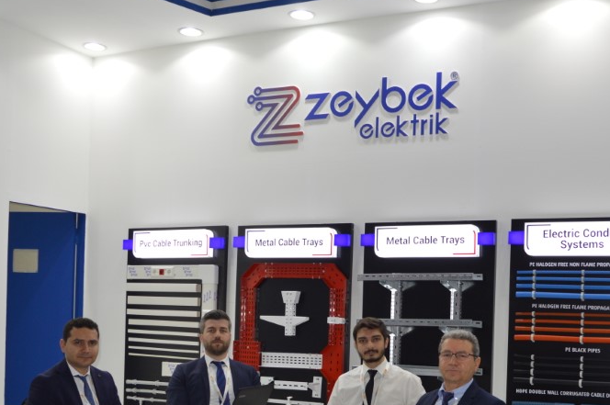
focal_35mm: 47
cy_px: 324
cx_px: 373
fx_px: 795
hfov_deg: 41.7
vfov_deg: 28.0
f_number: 4
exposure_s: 1/125
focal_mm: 18
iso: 360
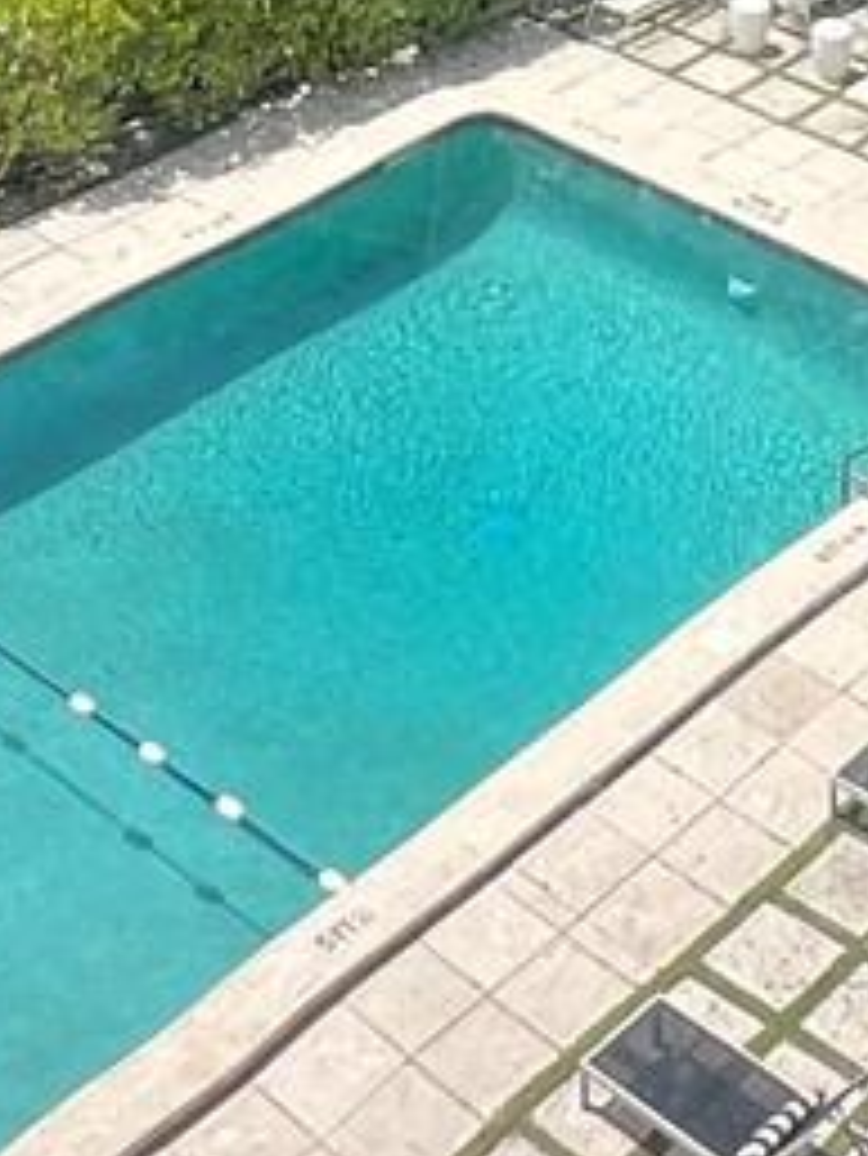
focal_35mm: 81
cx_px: 801
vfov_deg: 19.0
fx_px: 2706
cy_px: -877
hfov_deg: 17.9
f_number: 1.8
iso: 32
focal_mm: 1.57
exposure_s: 1/874
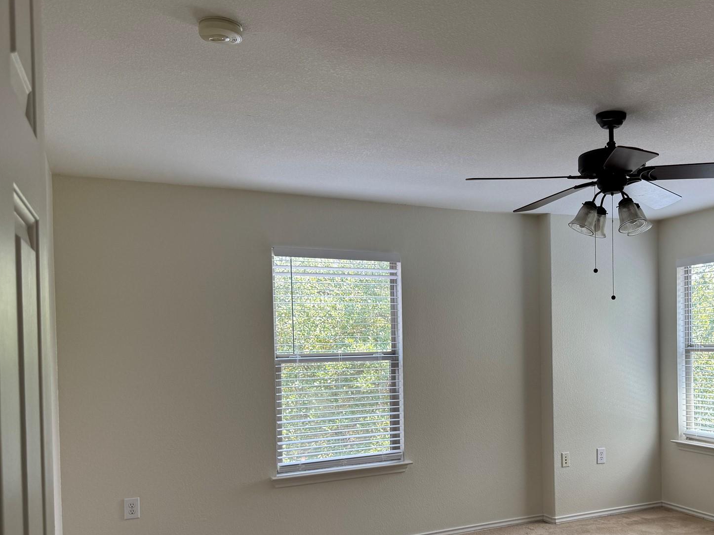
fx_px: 701
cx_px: 498
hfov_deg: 52.5
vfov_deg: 41.3
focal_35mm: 34
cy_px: 348
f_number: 1.78
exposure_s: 1/141
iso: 80
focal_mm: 6.76
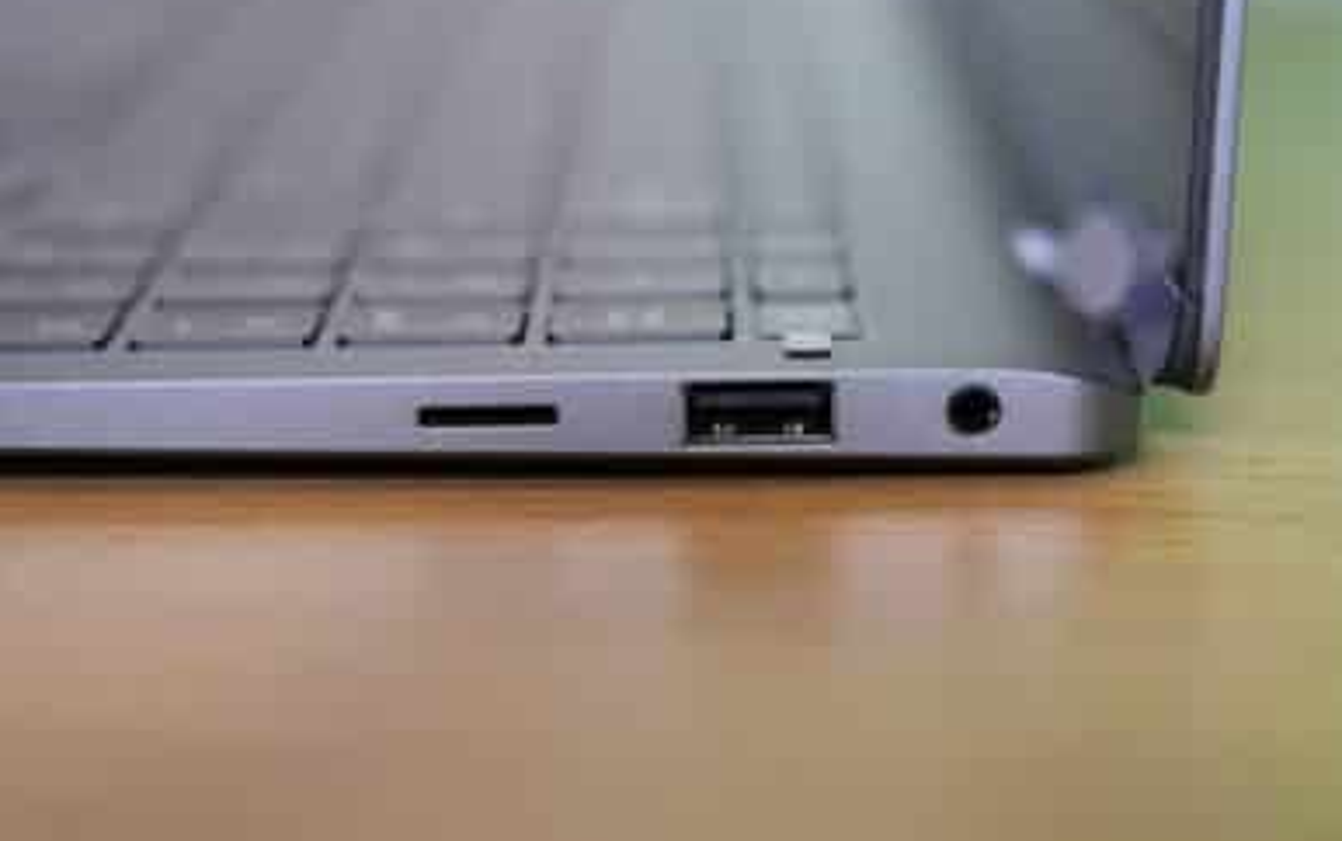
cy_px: 403
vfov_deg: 12.1
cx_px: 674
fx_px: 3953
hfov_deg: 19.3
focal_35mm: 108
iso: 4000
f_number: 5.6
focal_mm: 105
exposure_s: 1/125
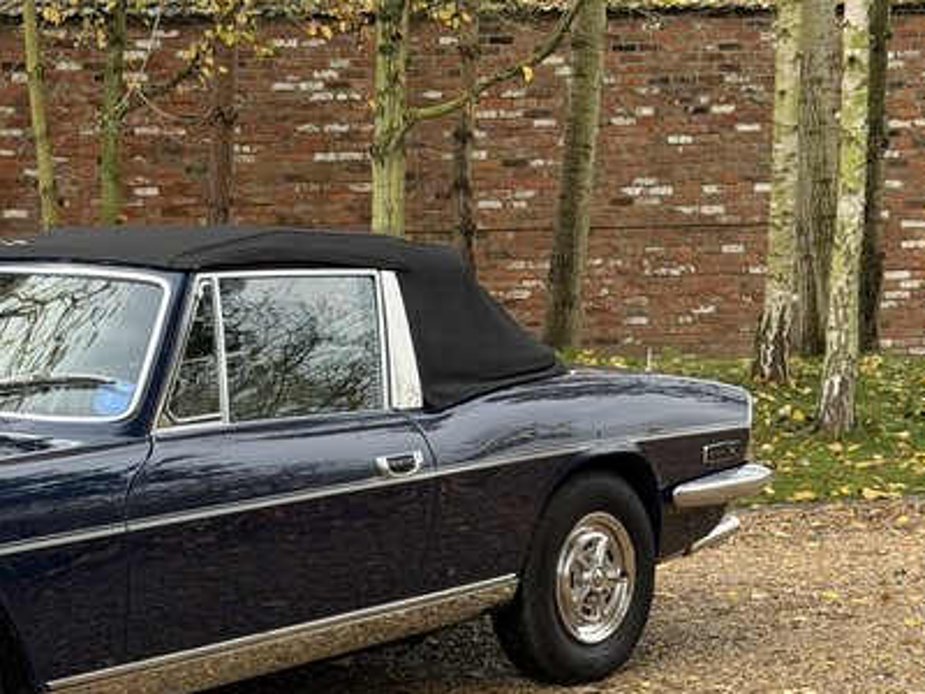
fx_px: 2565
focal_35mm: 96
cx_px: 109
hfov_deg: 20.1
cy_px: 634
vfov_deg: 15.2
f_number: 1.78
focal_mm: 6.76
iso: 80
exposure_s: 1/357
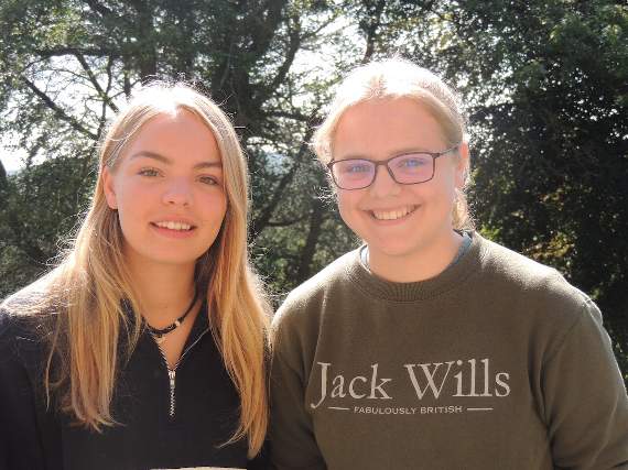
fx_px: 1360
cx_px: 314
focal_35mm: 75
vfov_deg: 19.6
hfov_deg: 26.0
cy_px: 235
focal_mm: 13.3
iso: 100
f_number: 3.9
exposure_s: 1/200
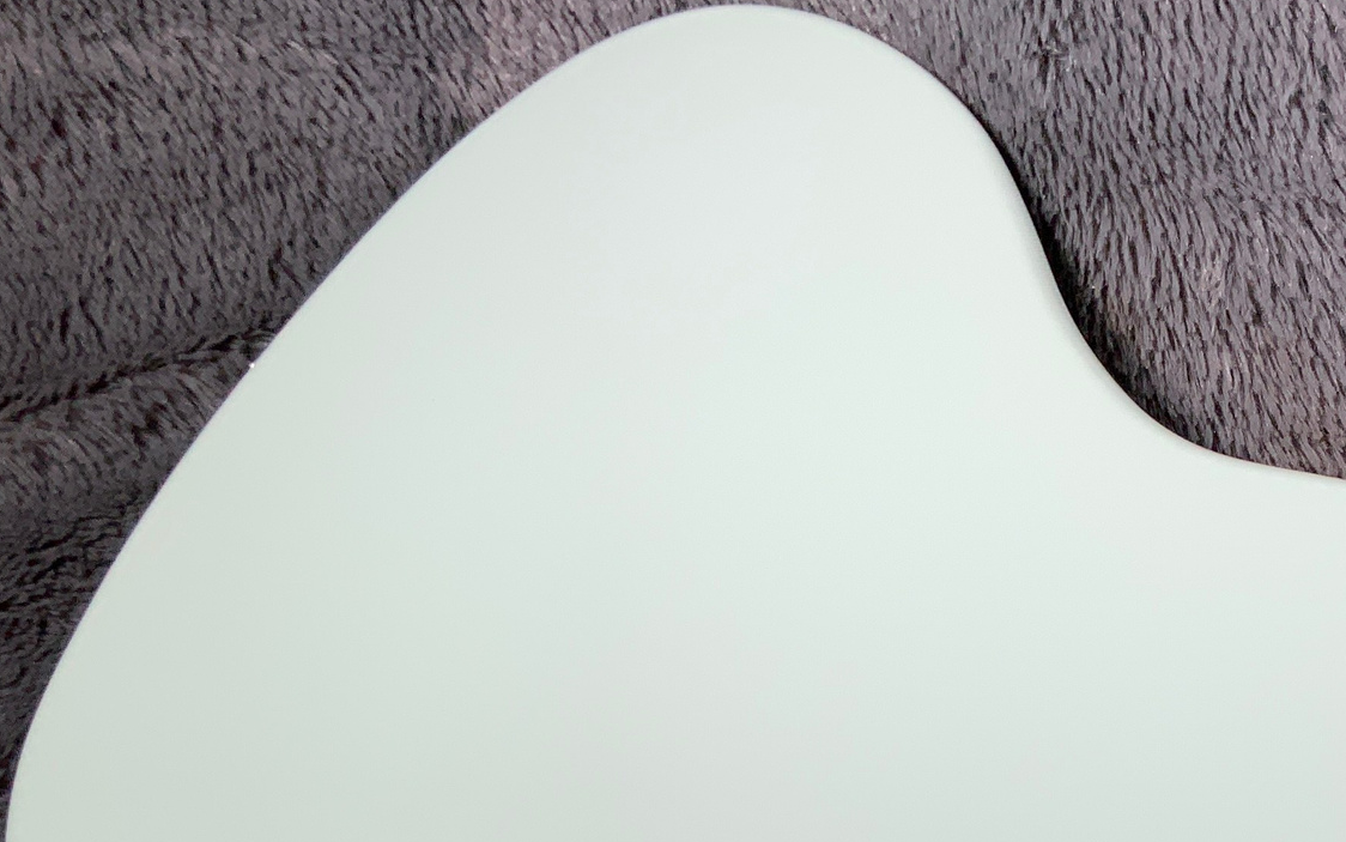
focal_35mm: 70
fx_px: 2568
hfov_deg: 28.4
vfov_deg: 17.8
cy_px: 973
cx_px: 1174
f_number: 1.8
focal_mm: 3
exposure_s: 1/156
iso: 20
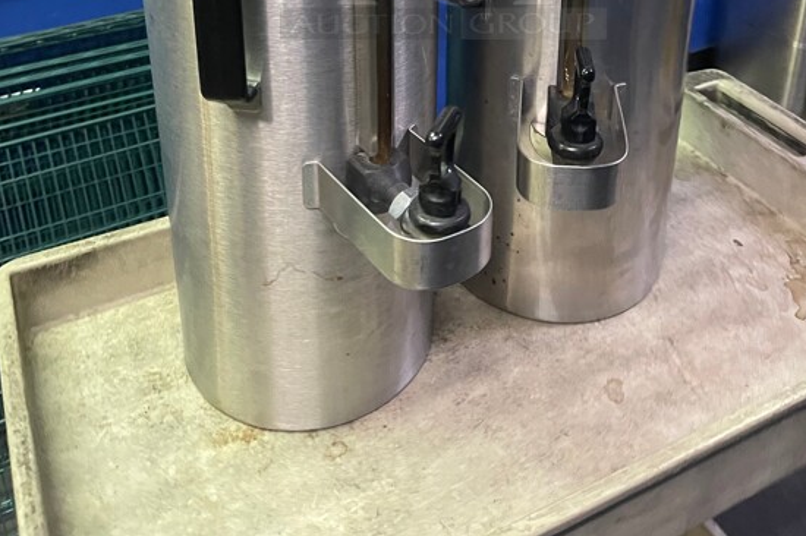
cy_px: -37
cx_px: 444
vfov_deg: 30.3
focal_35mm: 40
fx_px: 895
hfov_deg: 48.4
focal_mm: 5.1
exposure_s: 1/30
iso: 500
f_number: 1.6
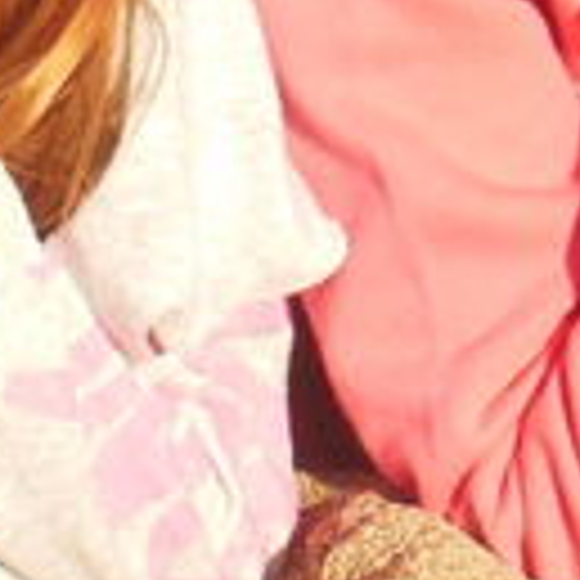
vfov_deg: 5.0
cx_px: 436
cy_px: -117
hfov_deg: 5.0
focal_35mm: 350
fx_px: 6635
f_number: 5.4
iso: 125
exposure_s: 1/400
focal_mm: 14.3
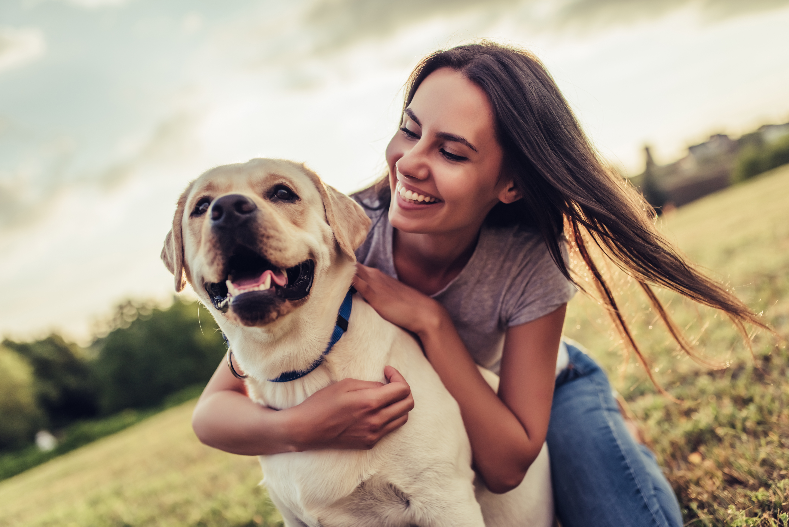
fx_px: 767
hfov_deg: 54.4
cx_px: 394
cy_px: 264
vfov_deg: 37.9
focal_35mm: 35
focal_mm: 35
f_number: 2.2
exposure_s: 1/3200
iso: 160
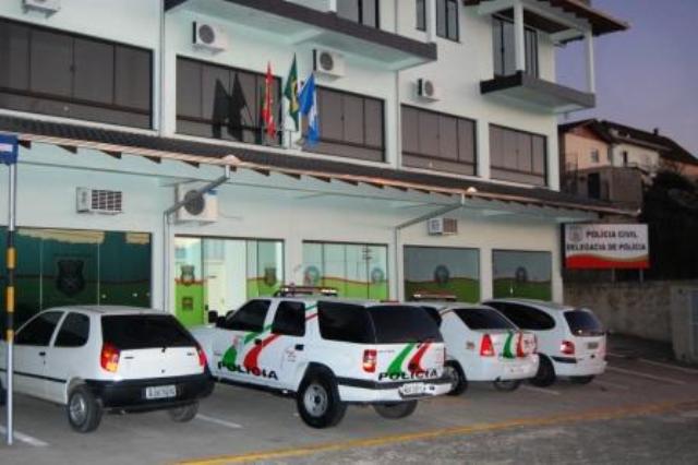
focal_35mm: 42
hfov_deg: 46.4
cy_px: 232
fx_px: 814
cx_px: 349
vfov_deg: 31.9
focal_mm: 28
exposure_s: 1/60
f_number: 4.2
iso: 1100
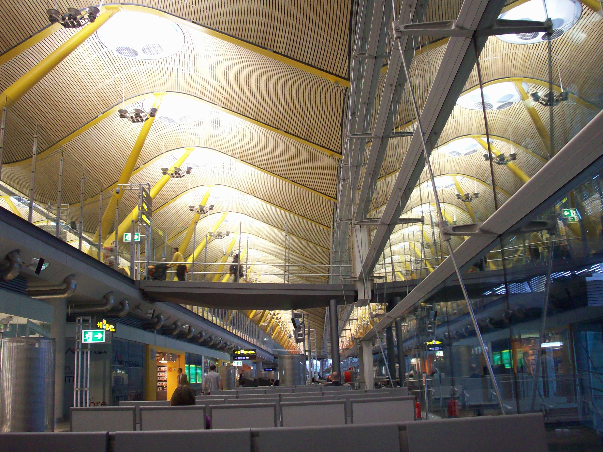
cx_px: 302
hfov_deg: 50.1
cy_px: 226
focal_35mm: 37
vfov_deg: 38.7
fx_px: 645
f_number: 2.8
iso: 160
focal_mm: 6.2
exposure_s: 1/20
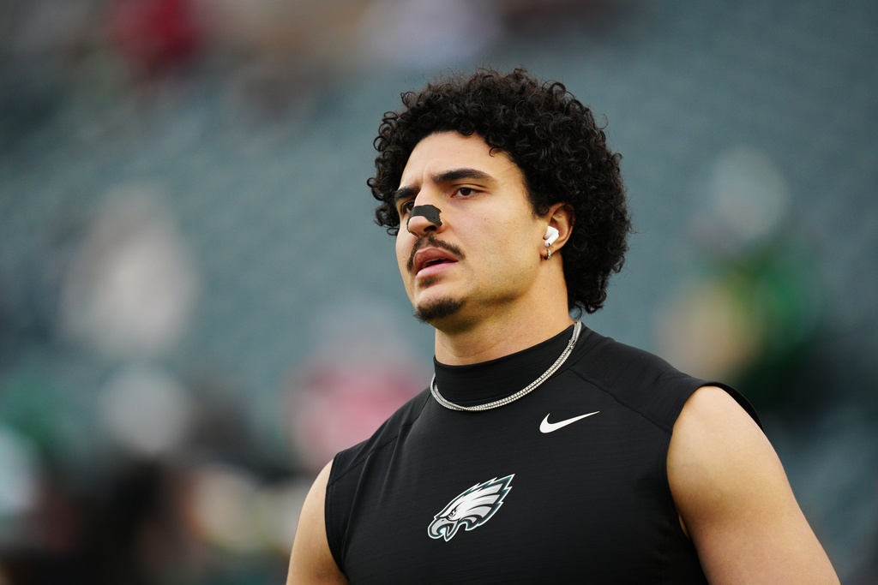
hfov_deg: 5.2
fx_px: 9756
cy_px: 292
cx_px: 439
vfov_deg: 3.4
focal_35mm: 400
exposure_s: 1/2500
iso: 1000
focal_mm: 400
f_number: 2.8
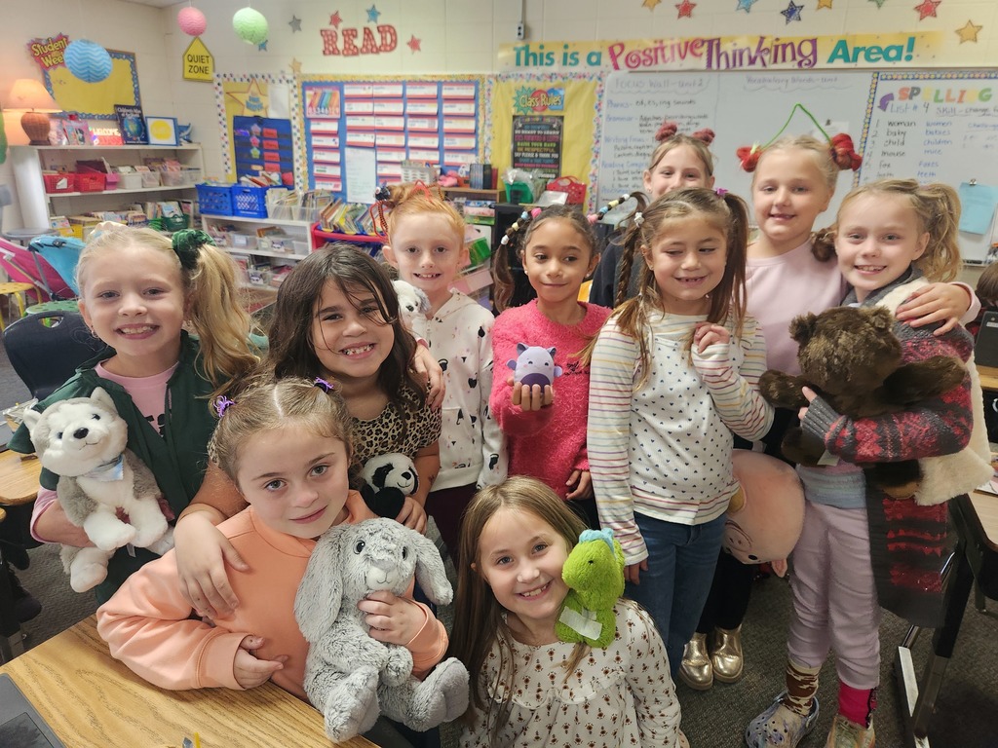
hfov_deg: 73.9
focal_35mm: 23
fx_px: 663
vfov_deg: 58.9
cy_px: 374
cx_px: 499
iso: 500
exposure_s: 1/120
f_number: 1.8
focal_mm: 5.4
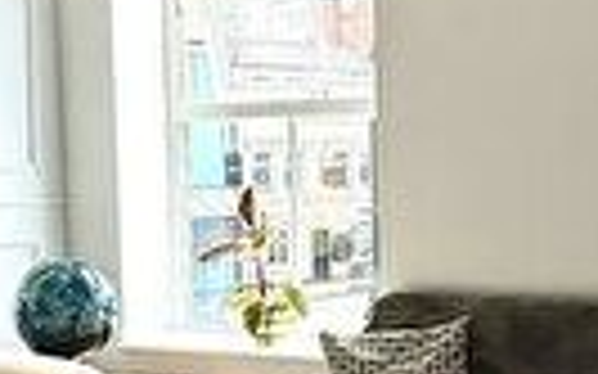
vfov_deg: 16.7
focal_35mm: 78
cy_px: 250
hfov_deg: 26.0
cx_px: 472
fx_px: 1271
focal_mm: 2.22
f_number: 2.2
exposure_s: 1/148
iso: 40
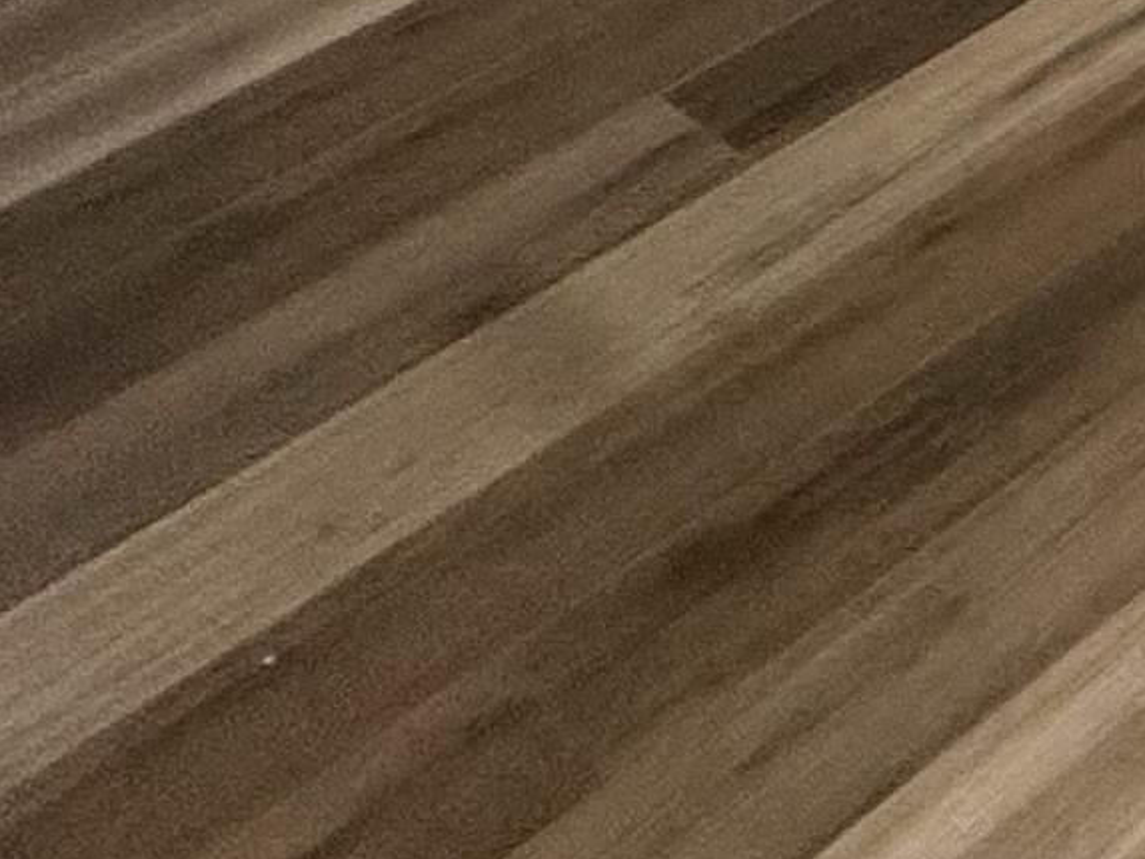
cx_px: 2875
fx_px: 2481
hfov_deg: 14.3
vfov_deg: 12.8
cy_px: -1418
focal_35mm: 75
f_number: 2.2
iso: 250
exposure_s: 1/120
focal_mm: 2.22
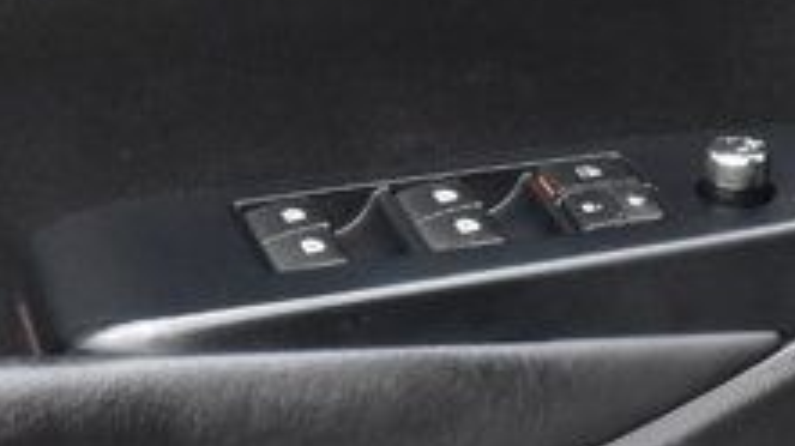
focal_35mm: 160
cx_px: -234
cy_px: 421
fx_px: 3371
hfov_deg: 13.0
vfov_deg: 7.5
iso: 2500
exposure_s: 1/200
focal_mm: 22
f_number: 10
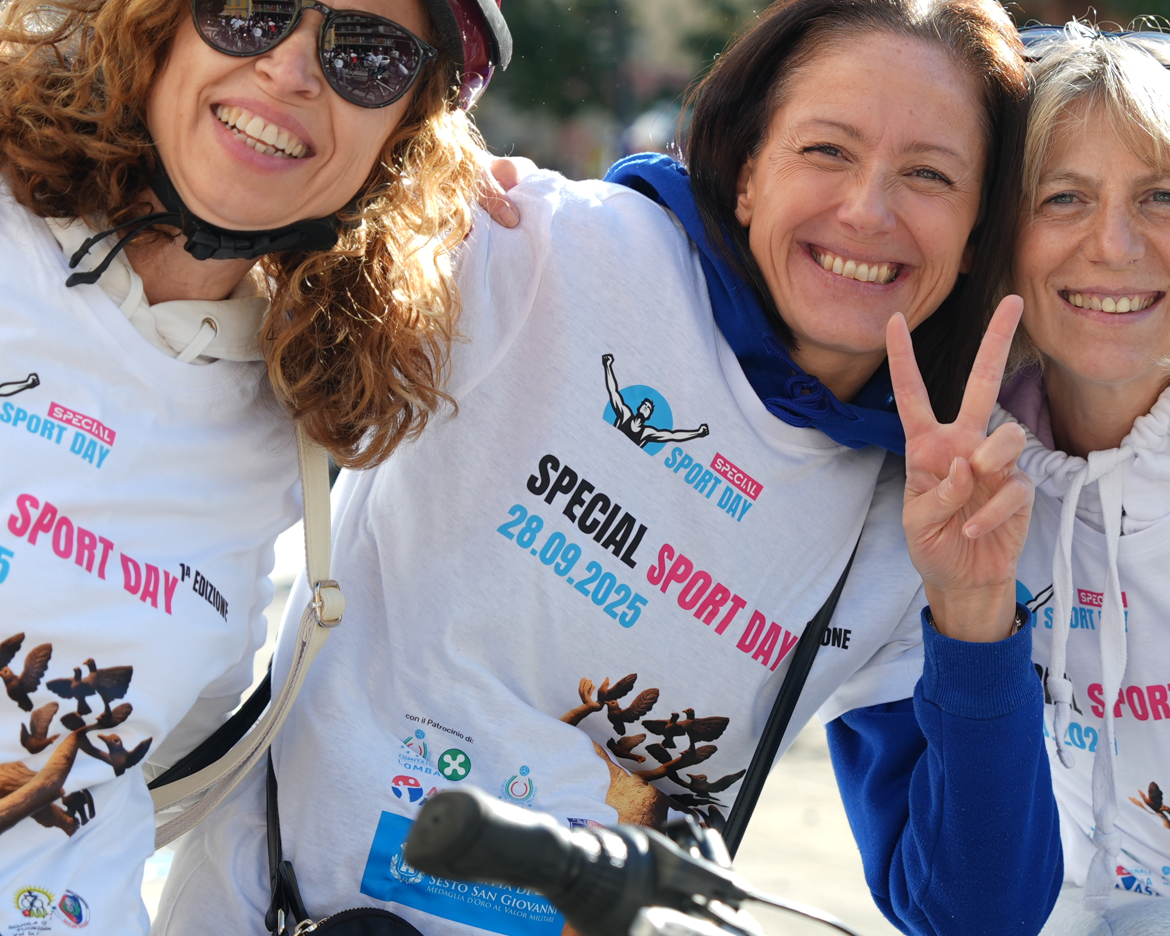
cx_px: 664
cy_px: 468
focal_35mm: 132
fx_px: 4570
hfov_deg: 14.6
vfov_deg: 11.7
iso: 125
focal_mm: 57
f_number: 3.5
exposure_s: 1/400
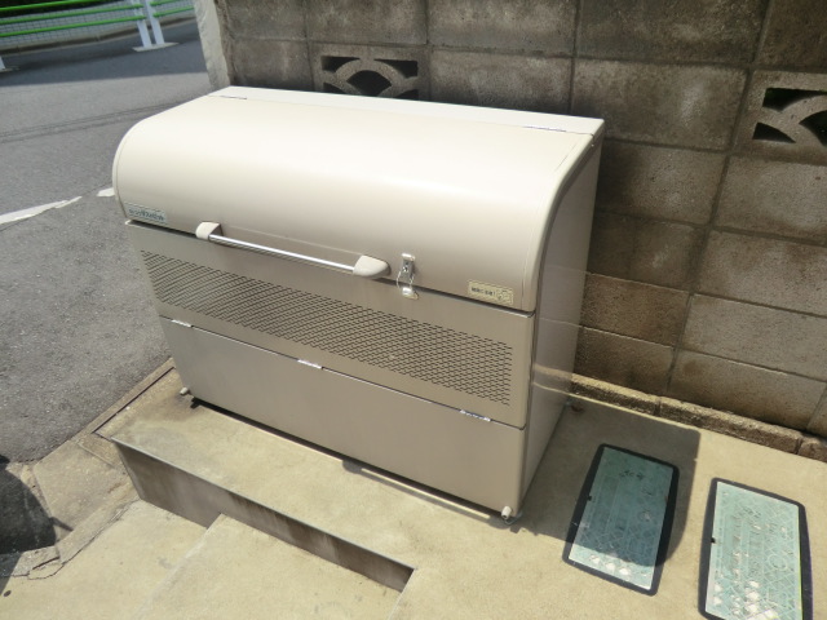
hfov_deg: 71.6
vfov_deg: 56.8
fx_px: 573
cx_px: 414
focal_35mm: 24
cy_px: 310
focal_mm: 4.3
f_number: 7.5
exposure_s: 1/200
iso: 80
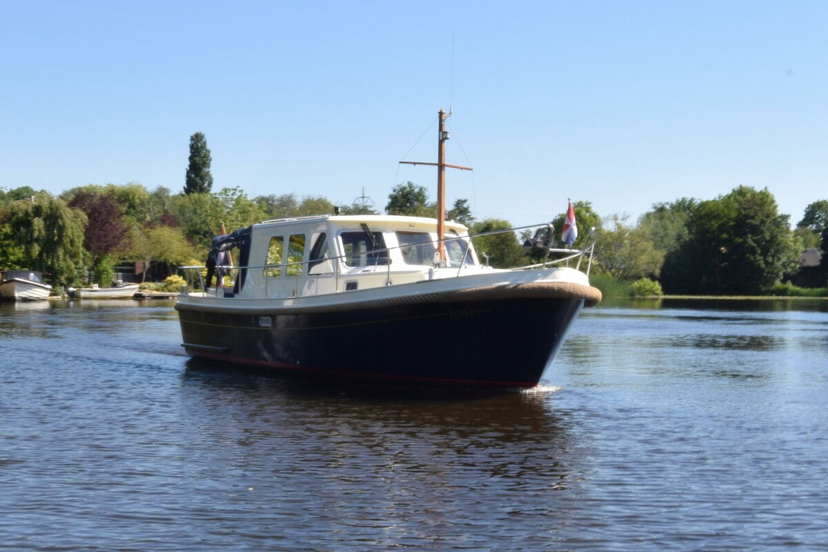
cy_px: 276
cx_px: 414
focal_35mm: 30
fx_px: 690
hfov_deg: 61.9
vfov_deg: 43.6
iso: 200
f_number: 29
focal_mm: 20
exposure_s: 1/30
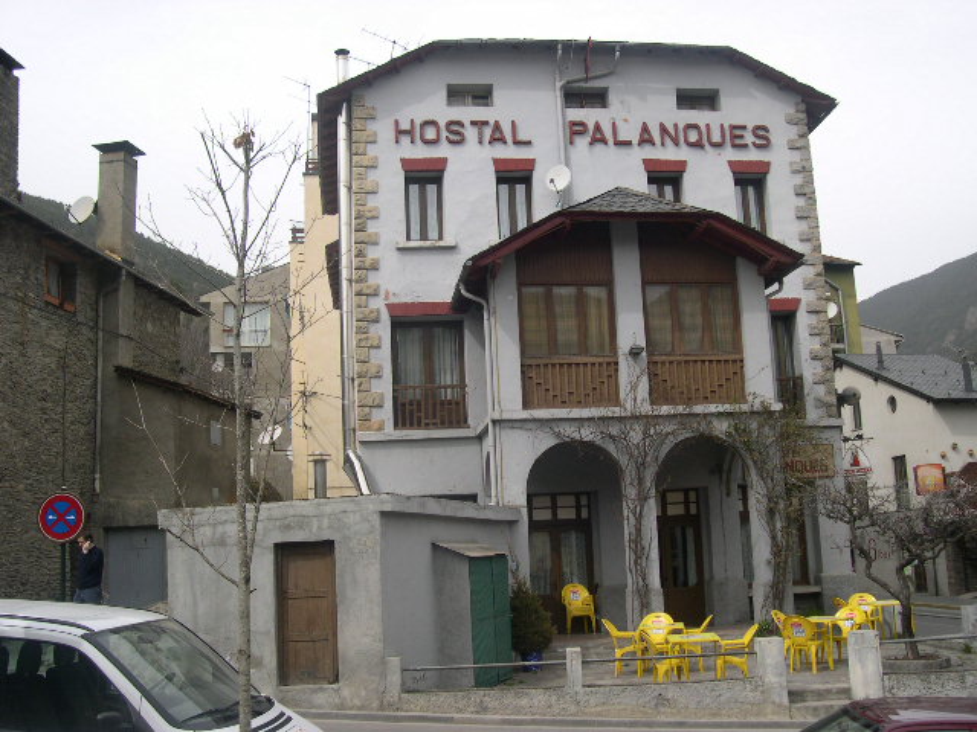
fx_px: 1073
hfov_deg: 49.0
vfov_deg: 37.7
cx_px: 488
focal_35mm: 38
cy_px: 366
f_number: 7.6
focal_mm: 8
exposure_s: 1/136
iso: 100
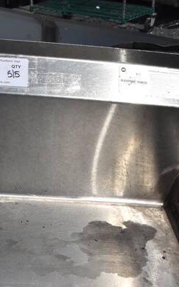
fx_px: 563
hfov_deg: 17.9
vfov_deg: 26.2
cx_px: 30
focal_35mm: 72
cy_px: 321
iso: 200
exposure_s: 1/1600
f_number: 11
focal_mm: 20
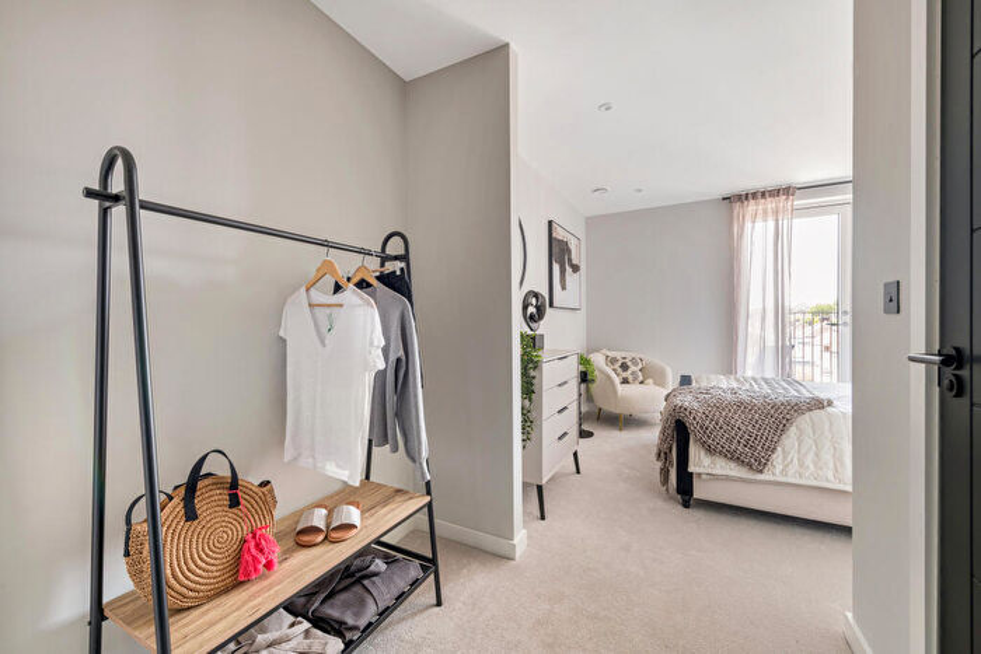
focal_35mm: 14
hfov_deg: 104.2
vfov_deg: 81.2
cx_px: 490
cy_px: 327
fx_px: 382
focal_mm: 14
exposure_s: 1/2.5
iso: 125
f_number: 10
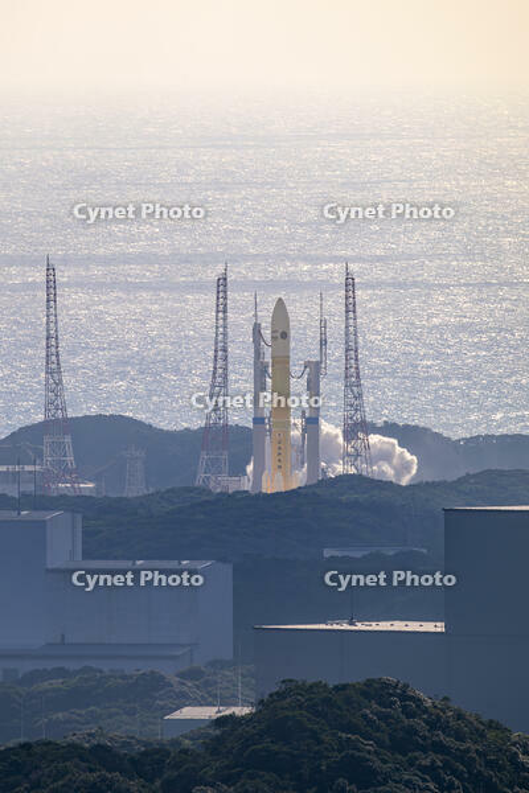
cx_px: 264
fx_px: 12342
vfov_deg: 3.7
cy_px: 396
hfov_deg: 2.5
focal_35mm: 560
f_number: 10
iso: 80
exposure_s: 1/1600
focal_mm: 560
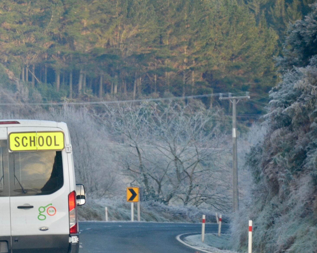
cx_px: 41
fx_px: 2428
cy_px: 165
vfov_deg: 6.0
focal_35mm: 259
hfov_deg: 7.5
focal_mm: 105
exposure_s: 1/250
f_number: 5.6
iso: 400
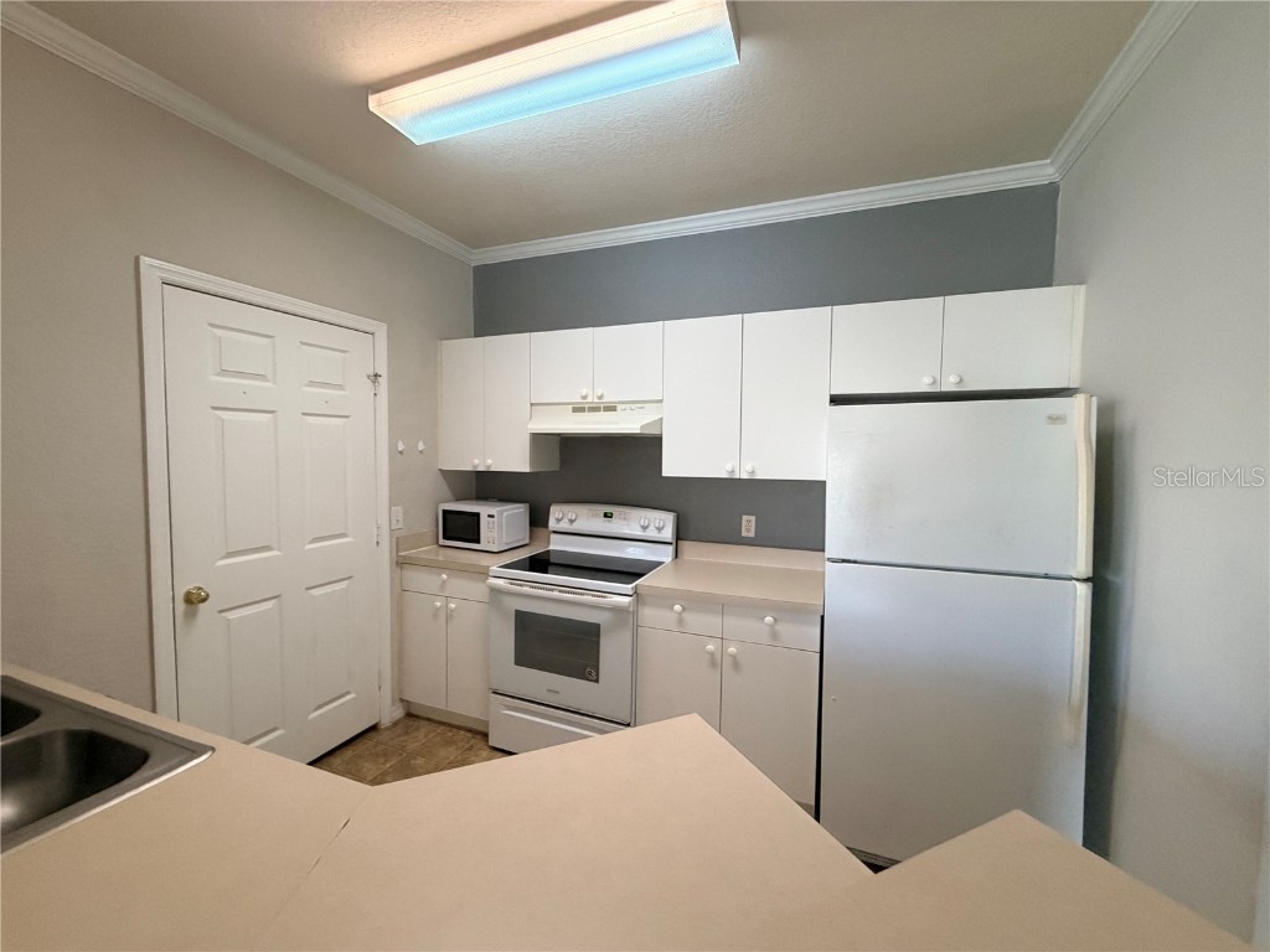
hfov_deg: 102.1
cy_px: 476
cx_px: 635
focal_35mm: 14
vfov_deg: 85.7
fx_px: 514
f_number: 2.2
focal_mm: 2.22
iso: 320
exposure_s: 1/60
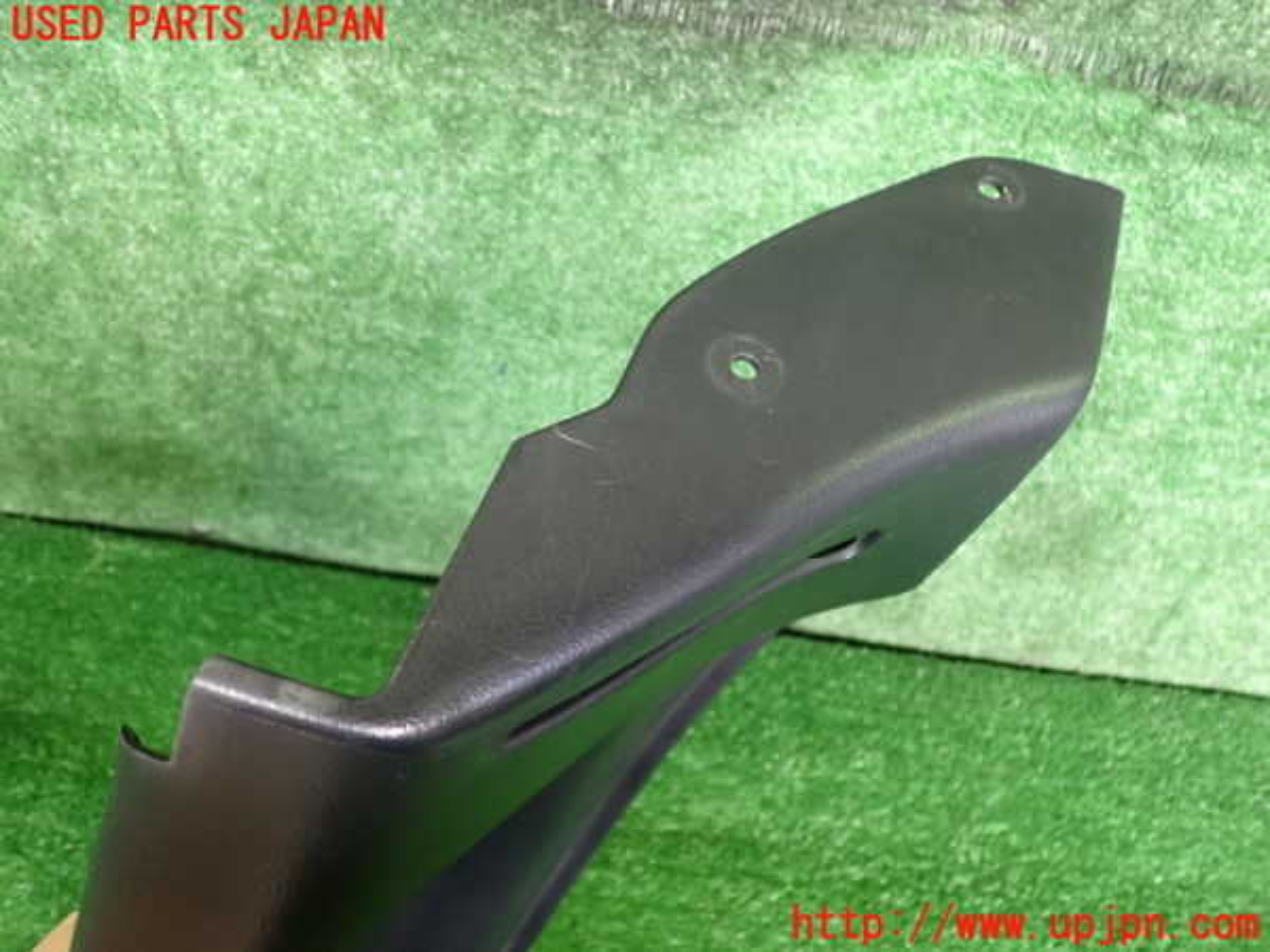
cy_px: 476
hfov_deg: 60.0
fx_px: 1101
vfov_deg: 46.8
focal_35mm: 30
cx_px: 635
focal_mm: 5.4
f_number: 2.3
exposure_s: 1/50
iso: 1250
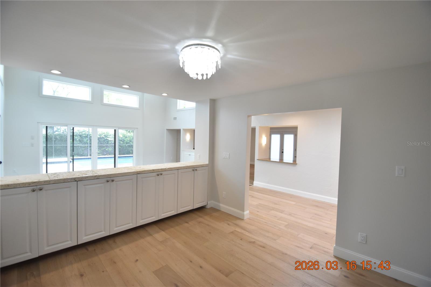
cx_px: 216
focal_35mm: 15
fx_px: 180
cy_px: 144
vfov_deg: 77.3
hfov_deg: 100.4
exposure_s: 1/125
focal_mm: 10
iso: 800
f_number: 3.5
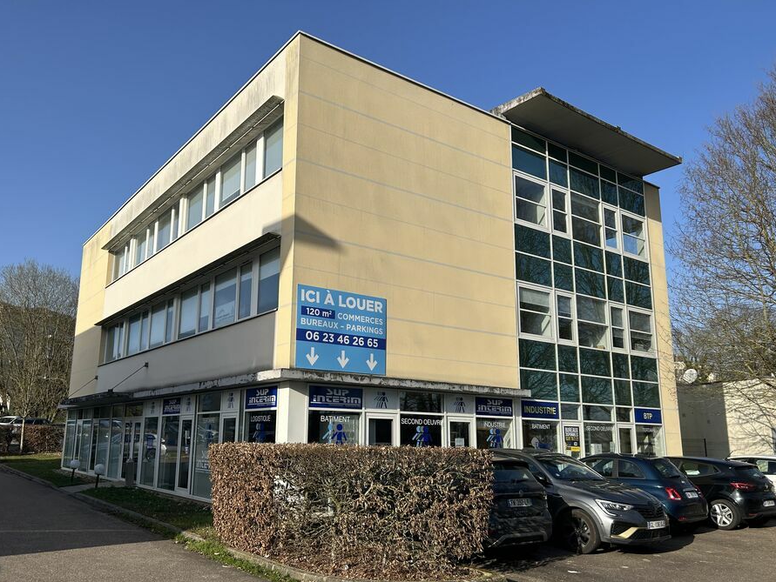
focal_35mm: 28
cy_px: 311
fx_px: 628
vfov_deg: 49.7
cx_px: 359
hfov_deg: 63.3
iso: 50
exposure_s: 1/4274
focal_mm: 5.7
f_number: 1.5
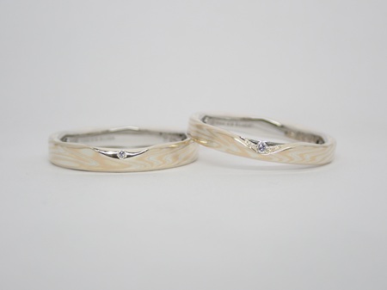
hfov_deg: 25.3
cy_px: 145
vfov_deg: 19.1
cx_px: 194
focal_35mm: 77
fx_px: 860
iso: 200
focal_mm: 13.65
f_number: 4.1
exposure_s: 1/125
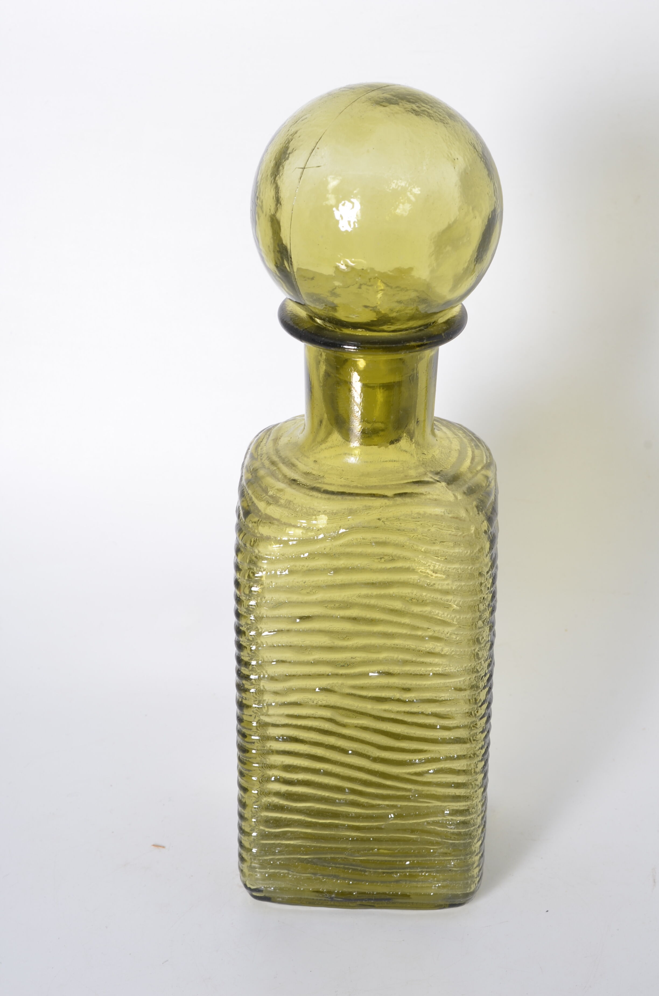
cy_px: 498
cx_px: 330
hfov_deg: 18.1
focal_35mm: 75
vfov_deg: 27.0
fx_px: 2069
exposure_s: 1/125
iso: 100
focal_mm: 50
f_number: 11
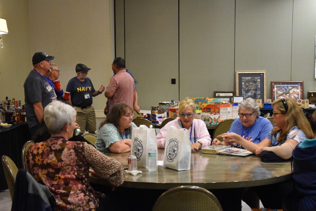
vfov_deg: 21.9
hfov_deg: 32.4
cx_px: 162
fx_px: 544
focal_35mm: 62
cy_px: 112
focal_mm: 38
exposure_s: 1/60
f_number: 4.5
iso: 5600
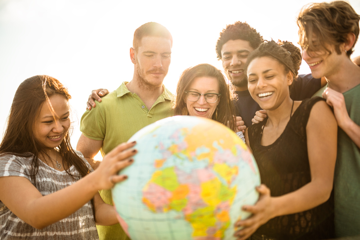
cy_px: 120
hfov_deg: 54.4
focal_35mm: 35
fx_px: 350
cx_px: 180
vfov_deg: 37.9
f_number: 1.4
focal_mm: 35
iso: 100
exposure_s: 1/3200
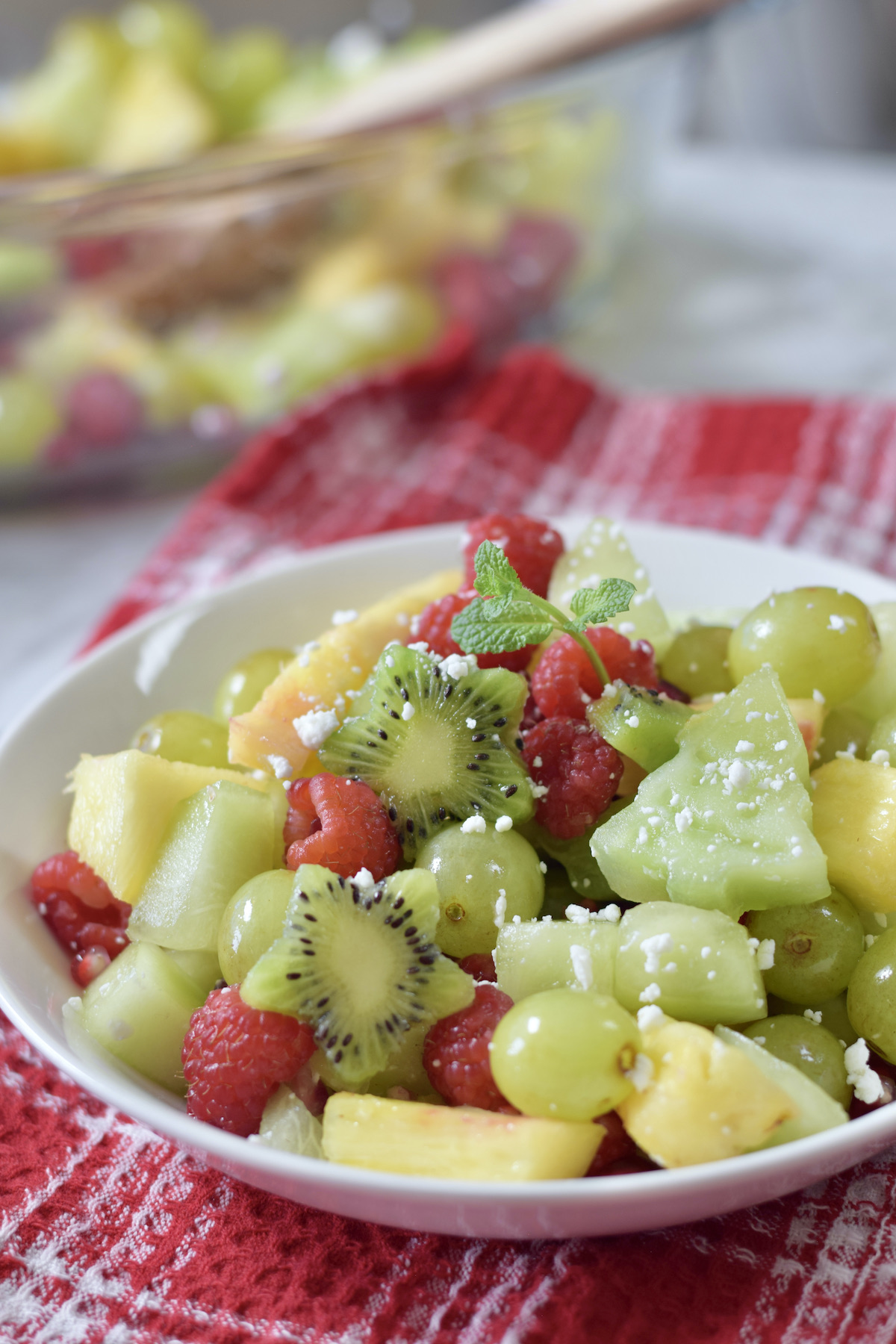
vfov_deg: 27.0
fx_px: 2800
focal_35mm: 75
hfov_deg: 18.2
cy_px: 672
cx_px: 448
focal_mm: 50
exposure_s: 1/80
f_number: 3.5
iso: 200
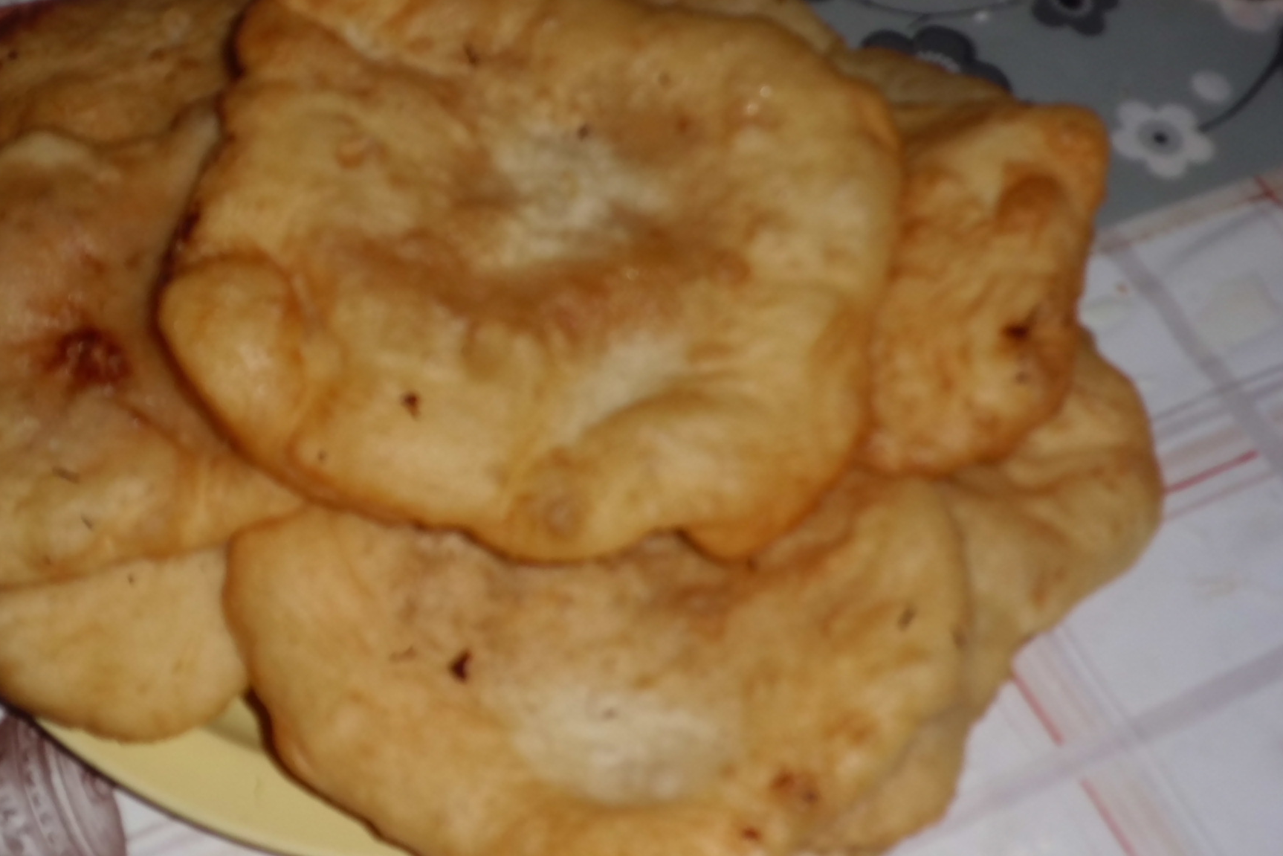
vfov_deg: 23.4
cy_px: 396
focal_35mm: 58
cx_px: 557
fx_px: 2067
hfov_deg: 34.4
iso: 64
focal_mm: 8.3
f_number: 3.4
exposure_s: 1/60
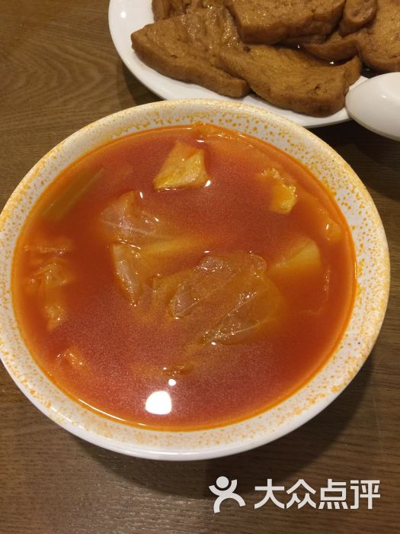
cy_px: 267
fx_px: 447
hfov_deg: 48.2
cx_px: 200
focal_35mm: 29
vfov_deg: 61.7
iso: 80
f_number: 2.2
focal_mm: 4.15
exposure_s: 1/17
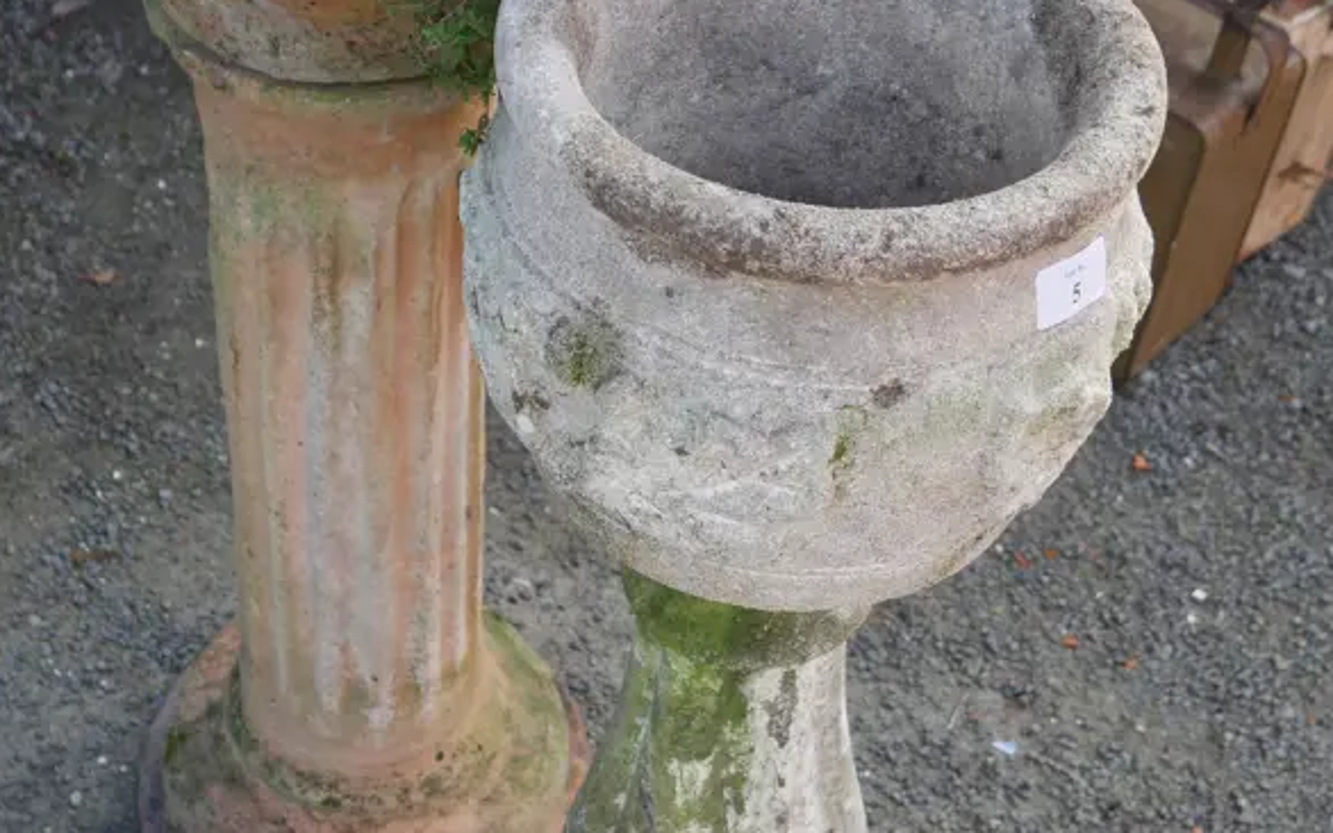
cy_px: 341
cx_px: 588
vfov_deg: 20.6
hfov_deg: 32.4
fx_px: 2288
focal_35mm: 63
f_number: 4.5
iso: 200
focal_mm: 17
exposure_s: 1/125
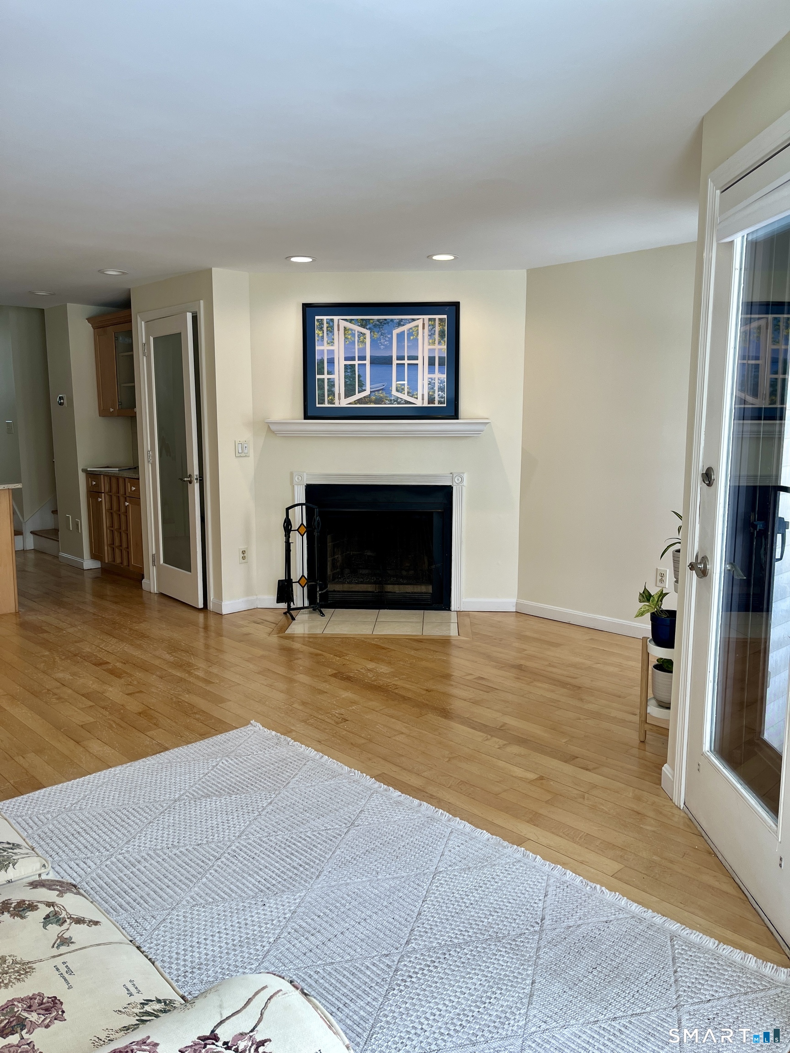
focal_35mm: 26
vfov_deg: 67.3
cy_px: 526
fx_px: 791
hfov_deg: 53.1
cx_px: 395
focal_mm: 5.1
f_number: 1.6
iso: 40
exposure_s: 1/231
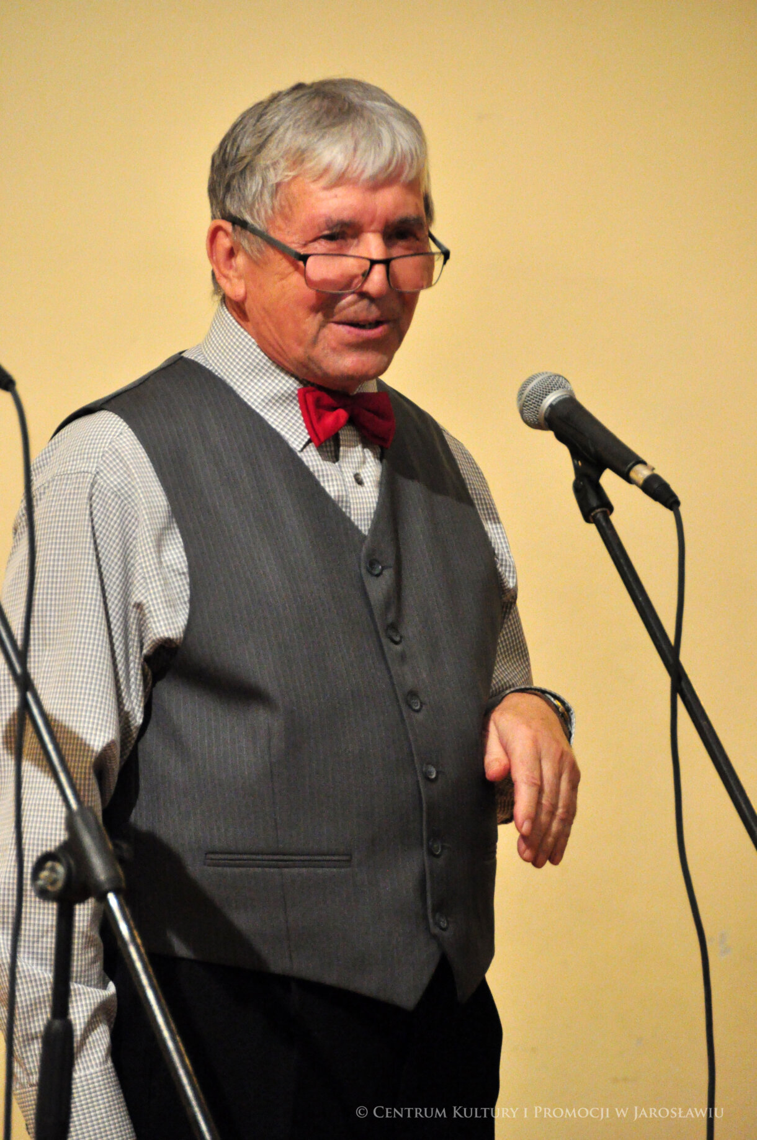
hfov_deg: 4.6
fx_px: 9487
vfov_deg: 6.9
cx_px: 378
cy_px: 570
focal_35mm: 300
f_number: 6.3
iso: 2500
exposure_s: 1/100
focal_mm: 200
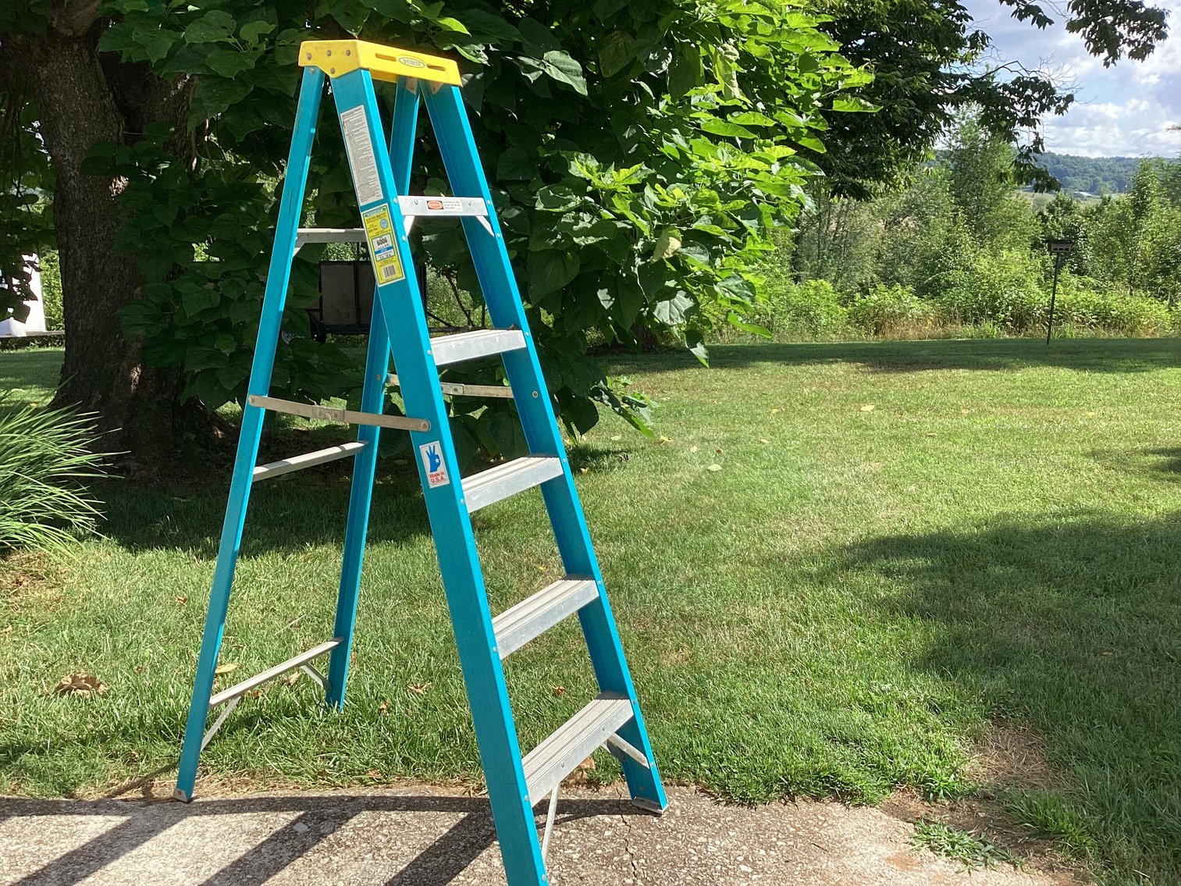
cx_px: 590
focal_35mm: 31
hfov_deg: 58.3
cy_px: 443
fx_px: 1058
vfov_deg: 45.4
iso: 25
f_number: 2.4
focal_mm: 3.3
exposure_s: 1/497
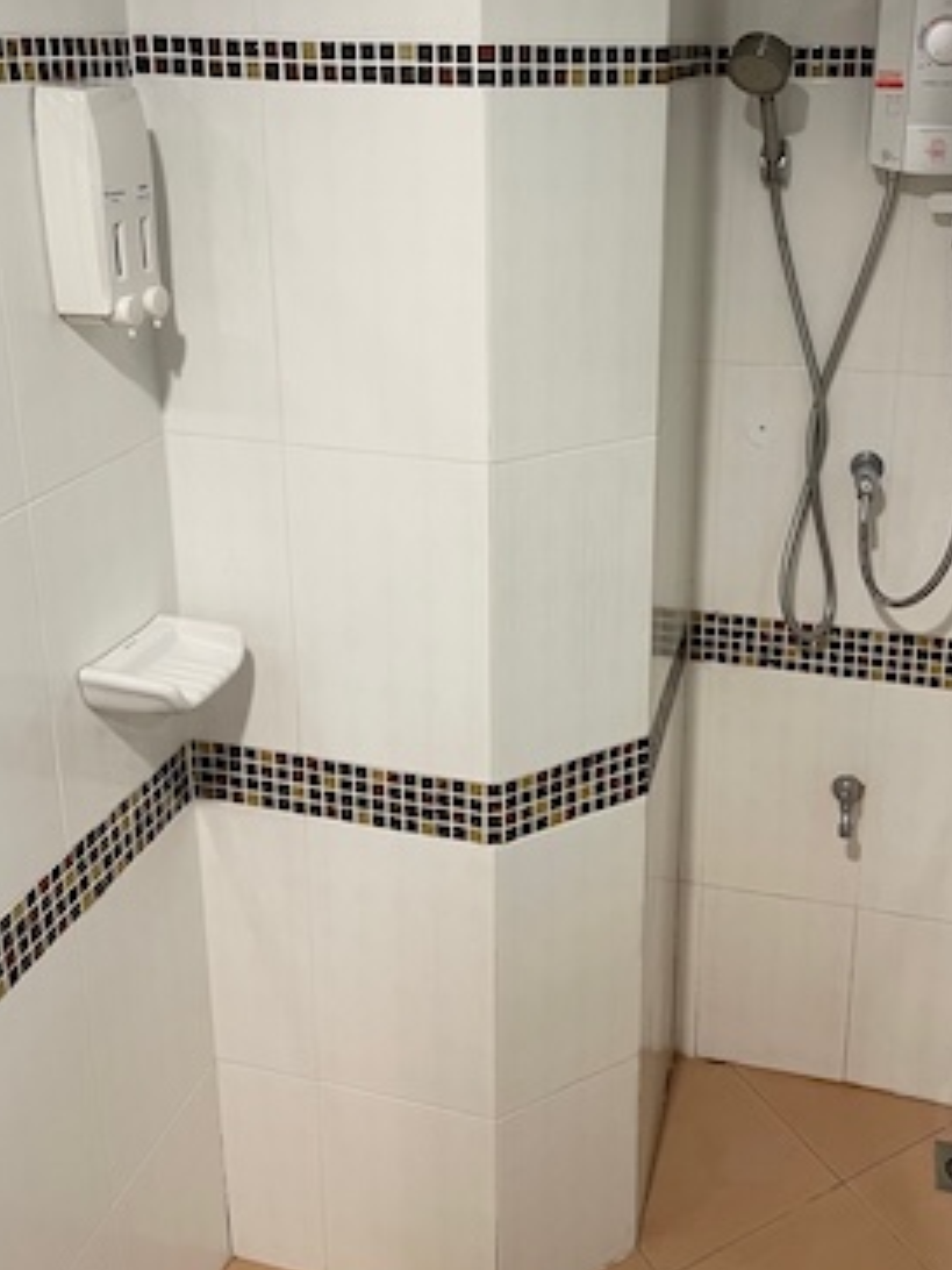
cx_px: 572
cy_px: 450
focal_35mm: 36
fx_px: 1320
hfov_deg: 39.5
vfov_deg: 50.6
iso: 125
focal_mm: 4.2
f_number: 1.6
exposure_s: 1/50
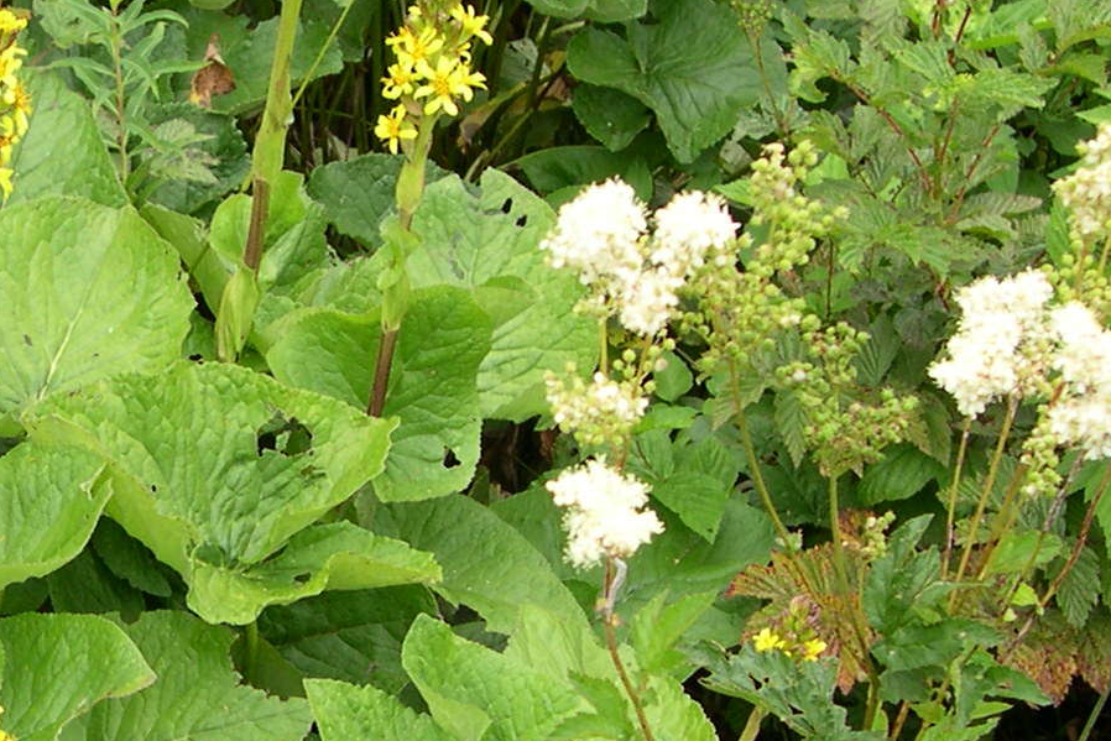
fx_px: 3086
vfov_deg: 13.7
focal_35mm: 100
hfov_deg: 19.9
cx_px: 72
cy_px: 506
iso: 100
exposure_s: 1/126
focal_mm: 8
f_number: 2.8
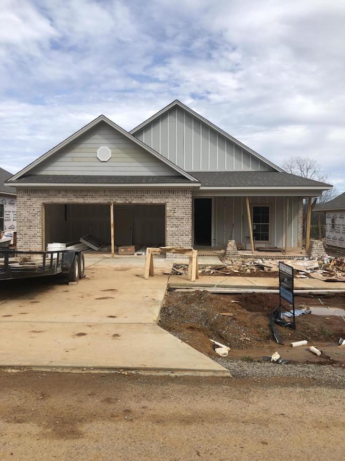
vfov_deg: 63.5
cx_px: 172
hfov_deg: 49.7
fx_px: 372
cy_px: 230
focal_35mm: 28
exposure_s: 1/2315
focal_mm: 4
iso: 20
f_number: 1.8
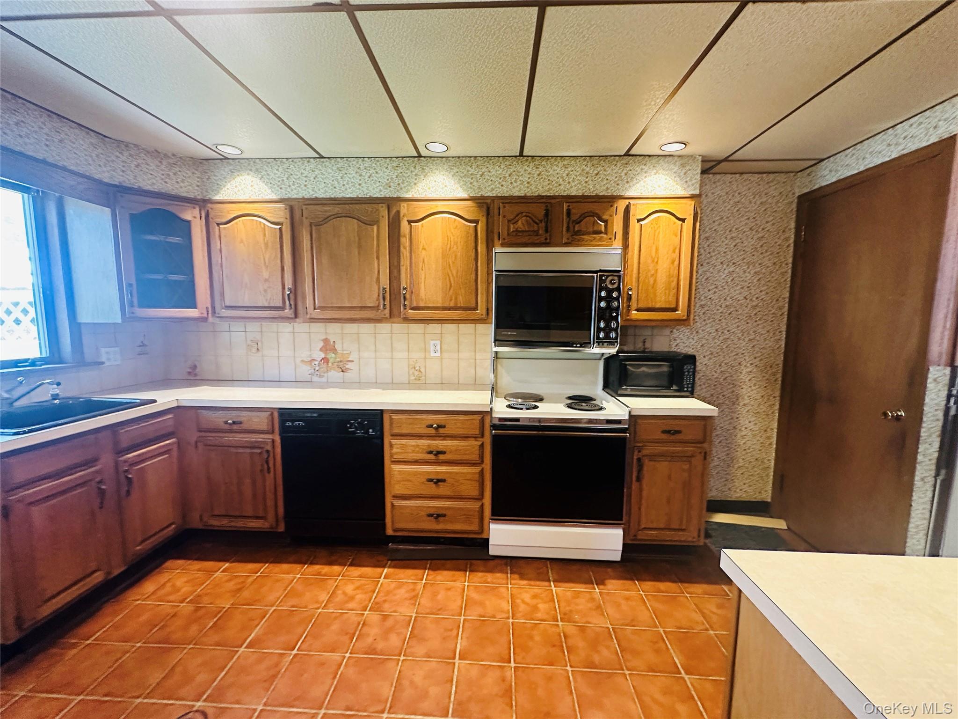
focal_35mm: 14
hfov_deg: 102.1
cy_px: 360
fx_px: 387
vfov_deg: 85.7
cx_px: 479
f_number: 2.2
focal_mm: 2.22
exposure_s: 1/60
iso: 640
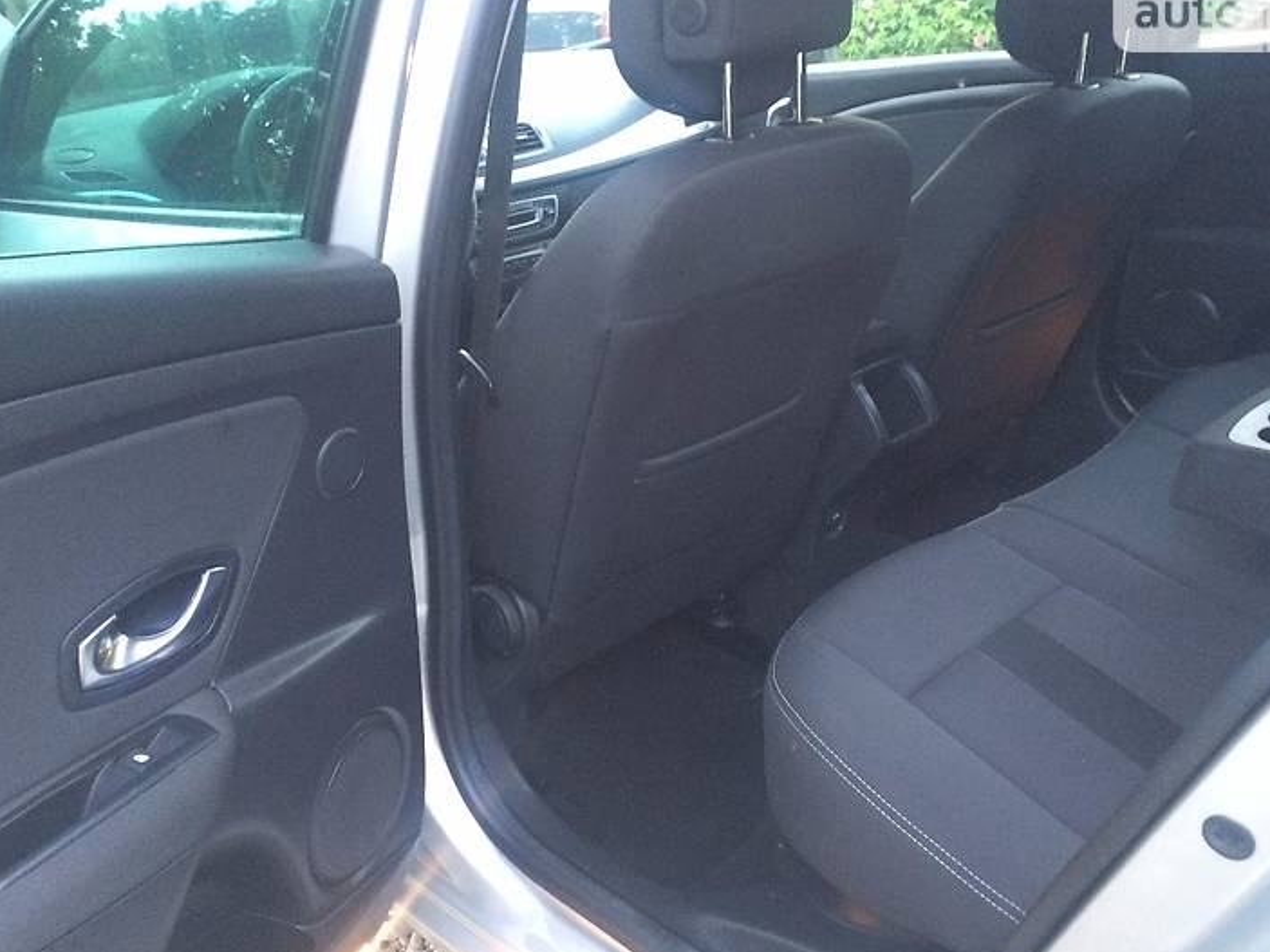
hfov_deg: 55.3
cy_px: 495
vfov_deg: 42.9
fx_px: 1211
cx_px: 677
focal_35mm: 33
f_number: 2.2
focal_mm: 4.2
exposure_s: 1/20
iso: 250
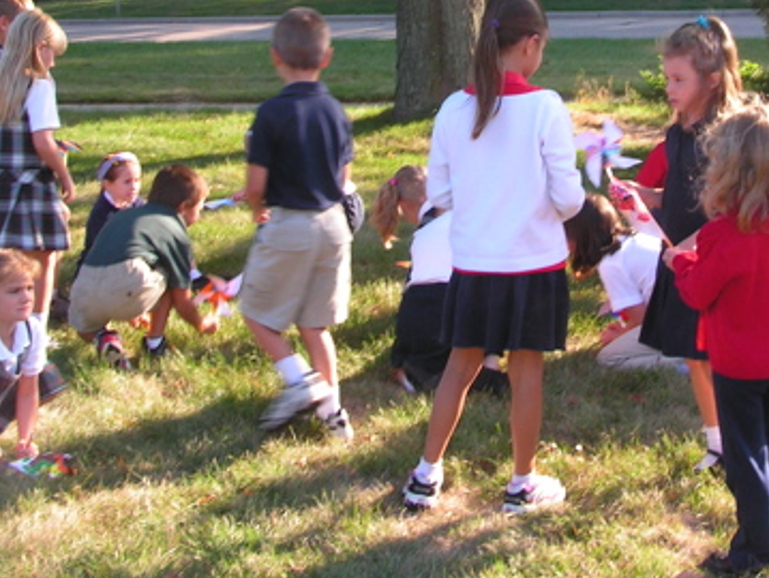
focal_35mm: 73
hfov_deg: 26.5
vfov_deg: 19.9
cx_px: 508
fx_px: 1623
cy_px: 94
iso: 50
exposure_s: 1/40
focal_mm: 6.8
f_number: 5.6
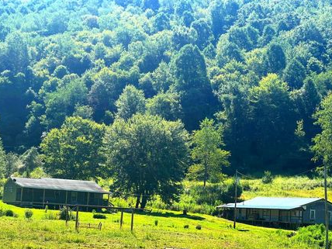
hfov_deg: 21.8
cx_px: 165
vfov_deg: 16.4
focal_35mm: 90
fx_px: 863
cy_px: 139
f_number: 2.8
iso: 32
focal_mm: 9
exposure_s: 1/339
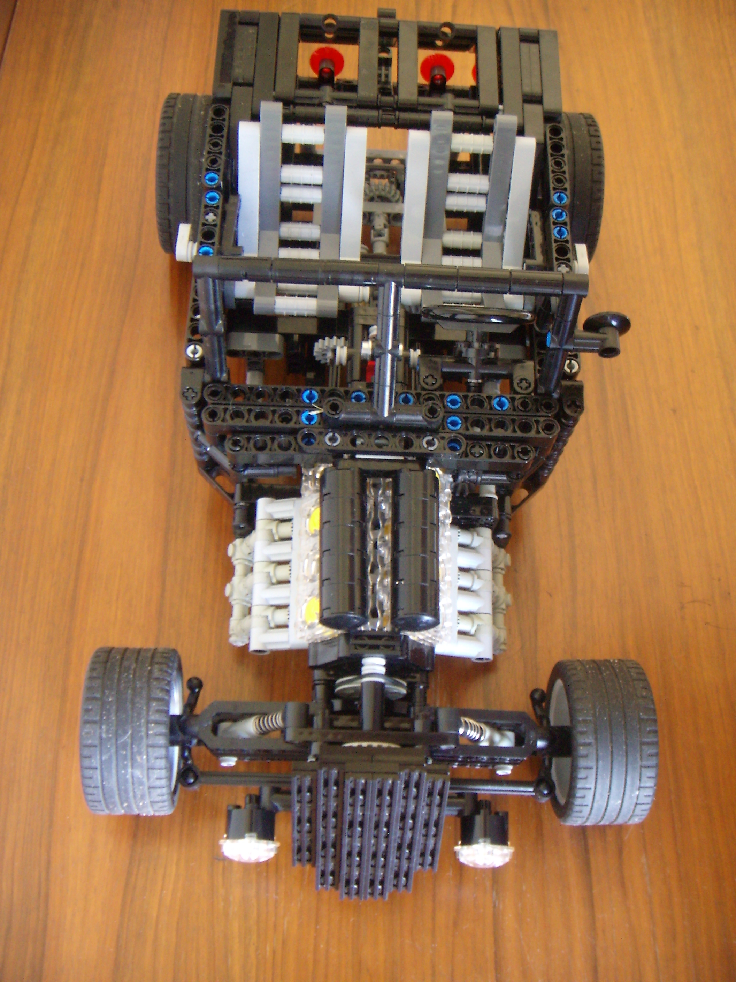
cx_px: 368
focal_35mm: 38
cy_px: 491
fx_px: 1077
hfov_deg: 37.7
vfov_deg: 49.0
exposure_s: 1/4
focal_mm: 6.4
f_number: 3.5
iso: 161
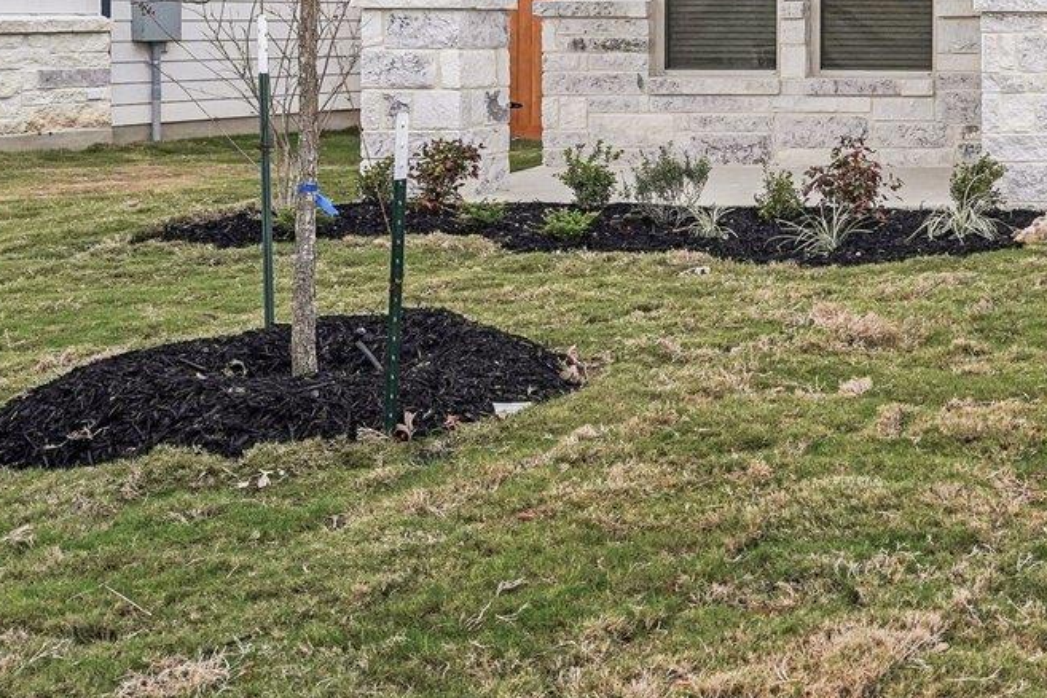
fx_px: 1605
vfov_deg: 22.7
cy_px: -124
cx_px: 1457
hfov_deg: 27.9
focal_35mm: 55
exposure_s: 1/500
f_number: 8
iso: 800
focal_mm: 17.7
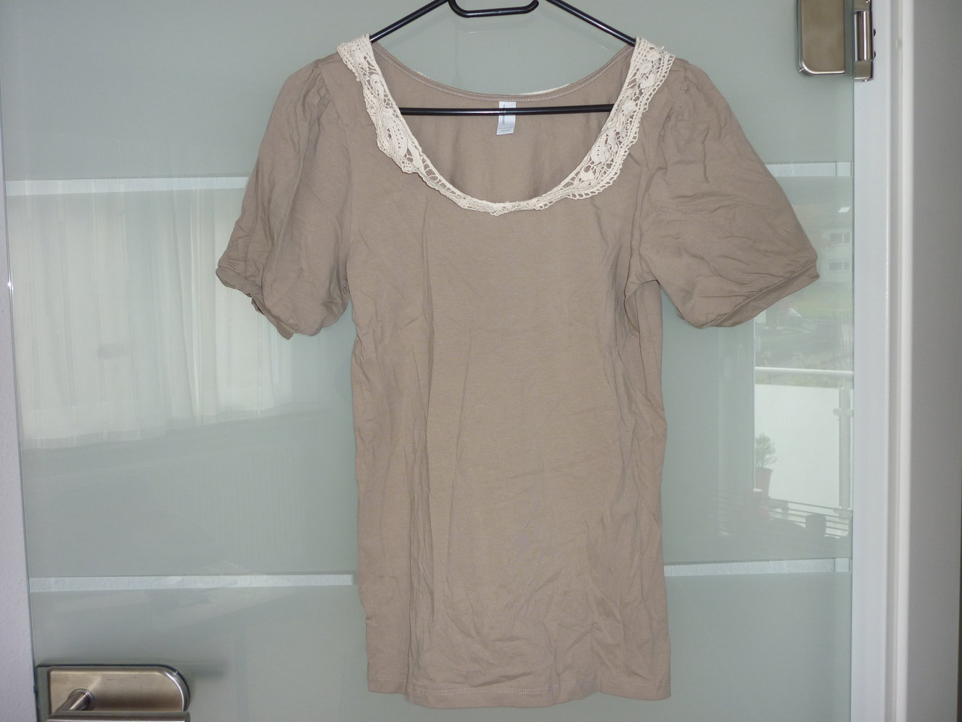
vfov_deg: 43.0
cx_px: 481
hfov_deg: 55.3
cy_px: 361
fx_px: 917
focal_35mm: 33
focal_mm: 5.5
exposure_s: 1/30
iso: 100
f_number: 2.8
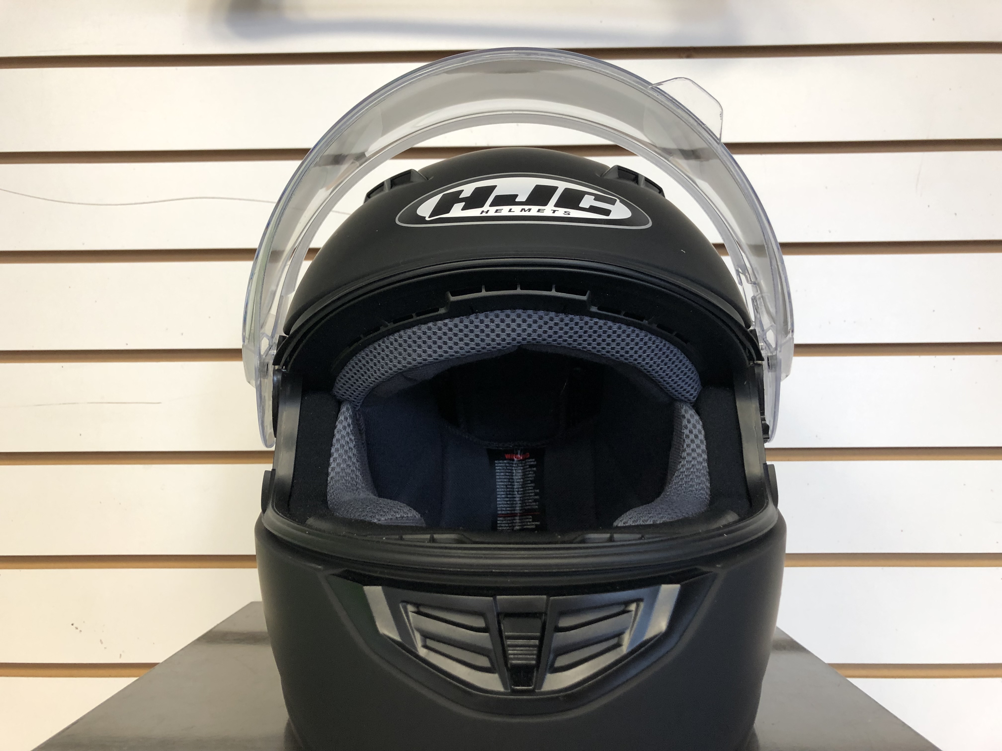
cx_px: 501
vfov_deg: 49.7
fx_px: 810
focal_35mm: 28
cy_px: 376
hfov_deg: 63.4
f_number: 1.8
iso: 40
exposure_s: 1/20
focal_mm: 3.99
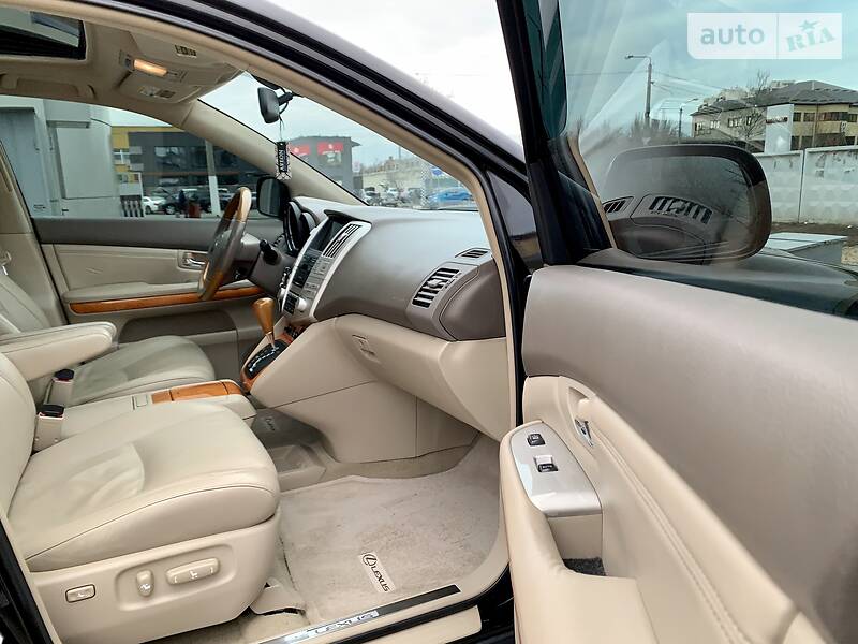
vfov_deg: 53.1
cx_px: 429
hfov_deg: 67.3
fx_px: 644
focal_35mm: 26
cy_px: 322
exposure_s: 1/121
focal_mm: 4.2
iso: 80
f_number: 1.8
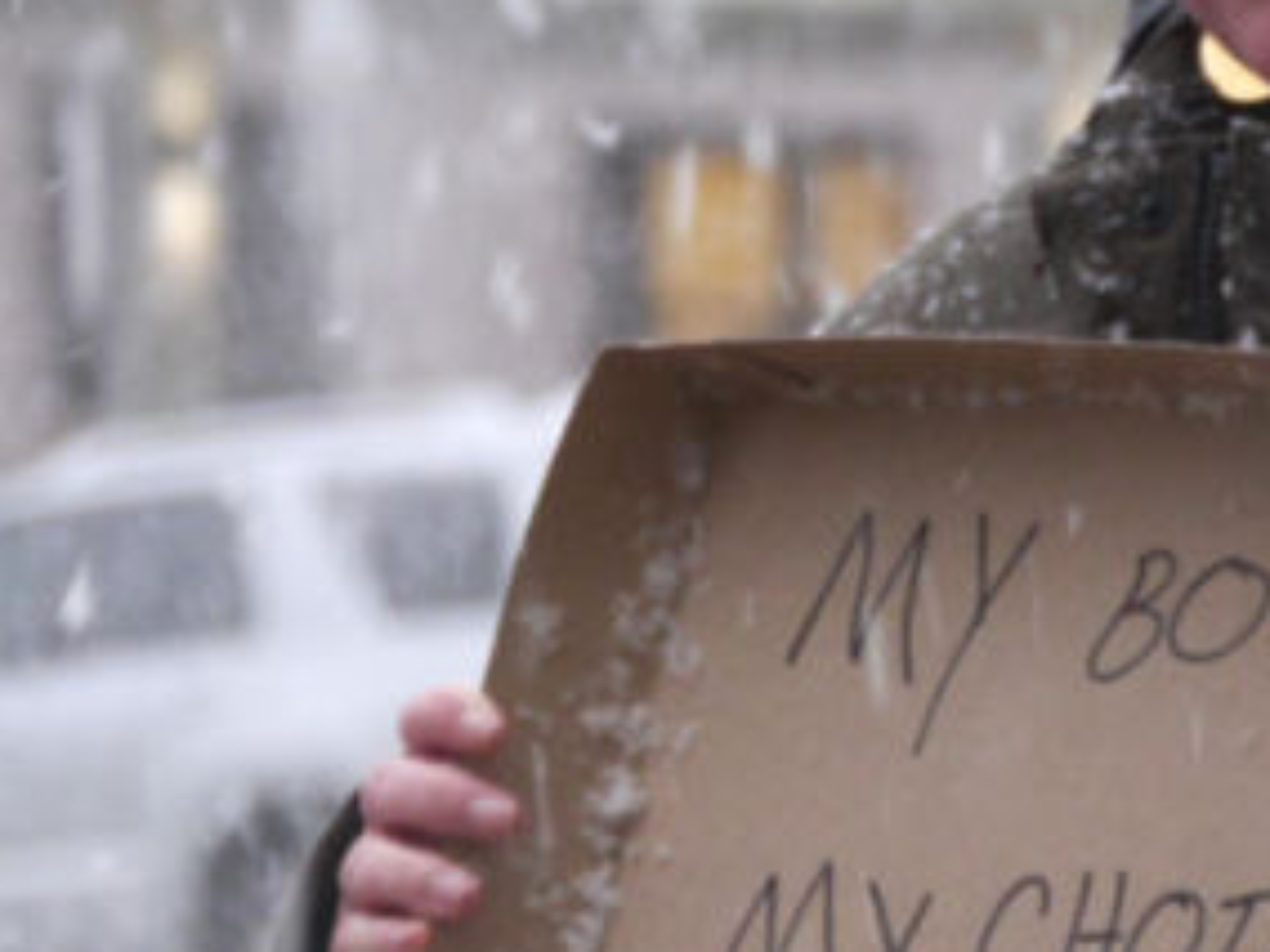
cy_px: 404
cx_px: 1207
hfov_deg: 4.2
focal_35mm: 473
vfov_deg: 3.1
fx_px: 17354
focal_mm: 81
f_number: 5.4
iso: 1600
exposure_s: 1/125
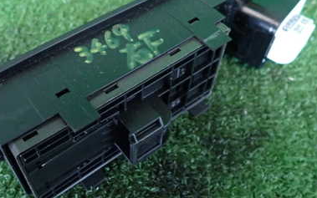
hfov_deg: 46.9
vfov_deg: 30.5
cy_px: 85
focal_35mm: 42
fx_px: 363
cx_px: 124
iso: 500
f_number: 2
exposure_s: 1/30
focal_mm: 4.5
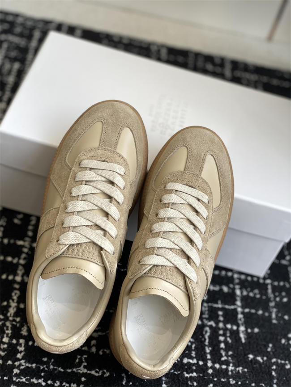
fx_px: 583
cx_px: 146
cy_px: 194
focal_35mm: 52
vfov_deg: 36.8
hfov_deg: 28.0
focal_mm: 6
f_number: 2
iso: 20
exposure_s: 1/123
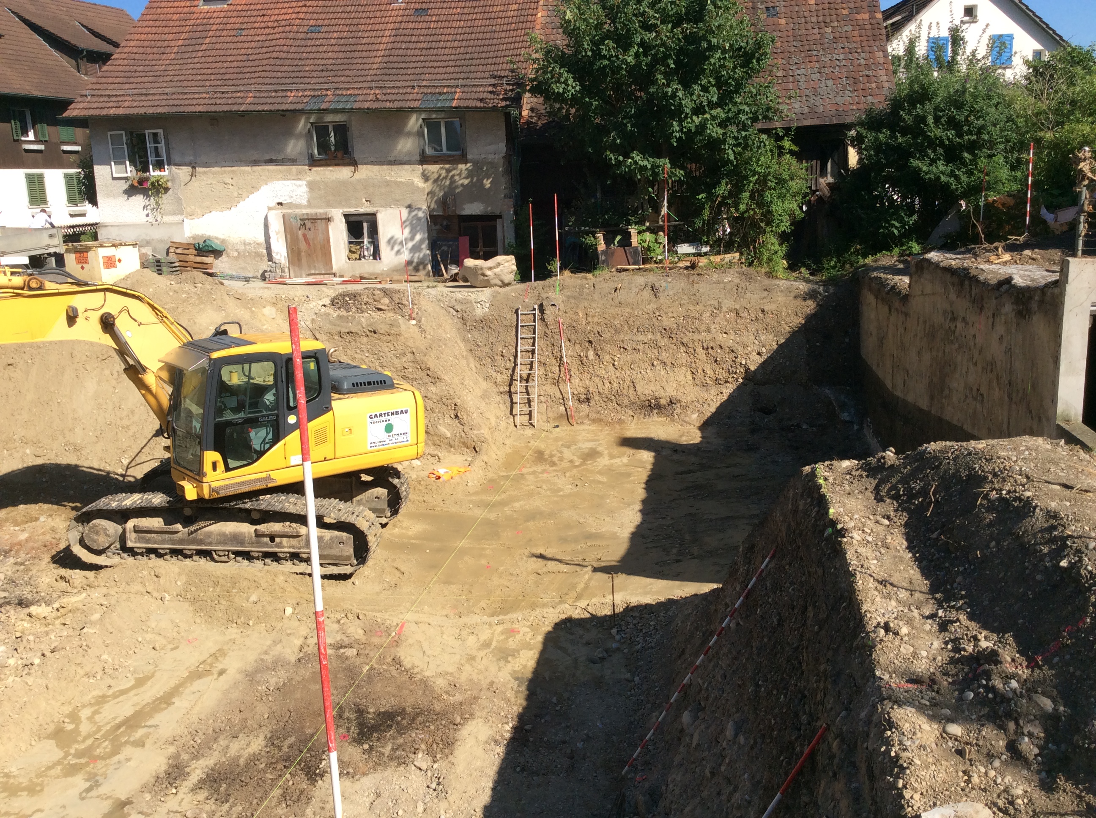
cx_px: 548
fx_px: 1012
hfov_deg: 56.9
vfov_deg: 44.1
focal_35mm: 32
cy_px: 409
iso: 32
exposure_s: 1/1144
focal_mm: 3.3
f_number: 2.4
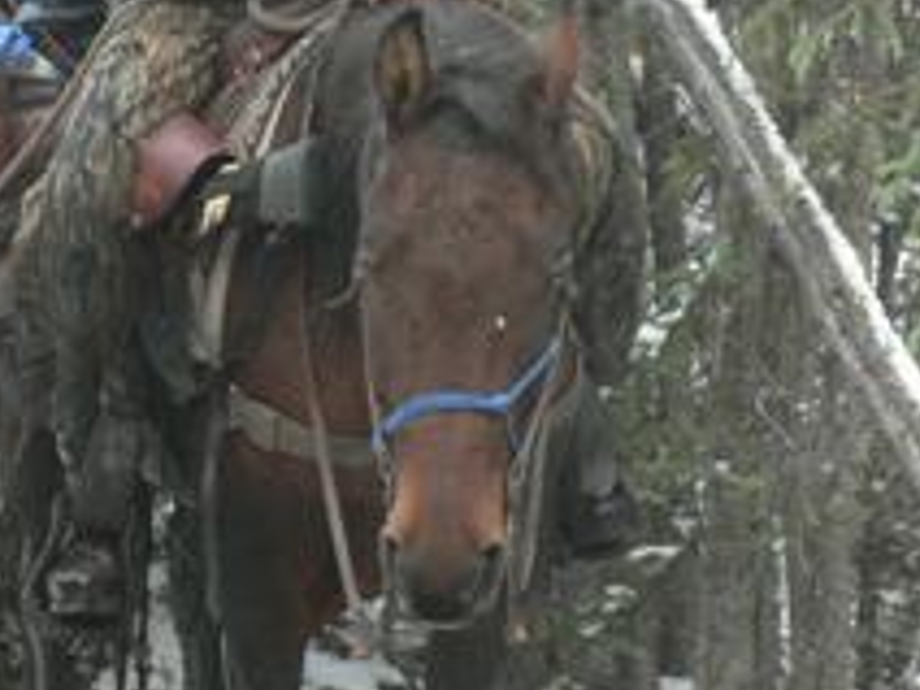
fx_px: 4199
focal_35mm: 158
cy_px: 223
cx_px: -4
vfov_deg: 9.4
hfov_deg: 12.4
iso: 200
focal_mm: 11.4
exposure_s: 1/160
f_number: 4
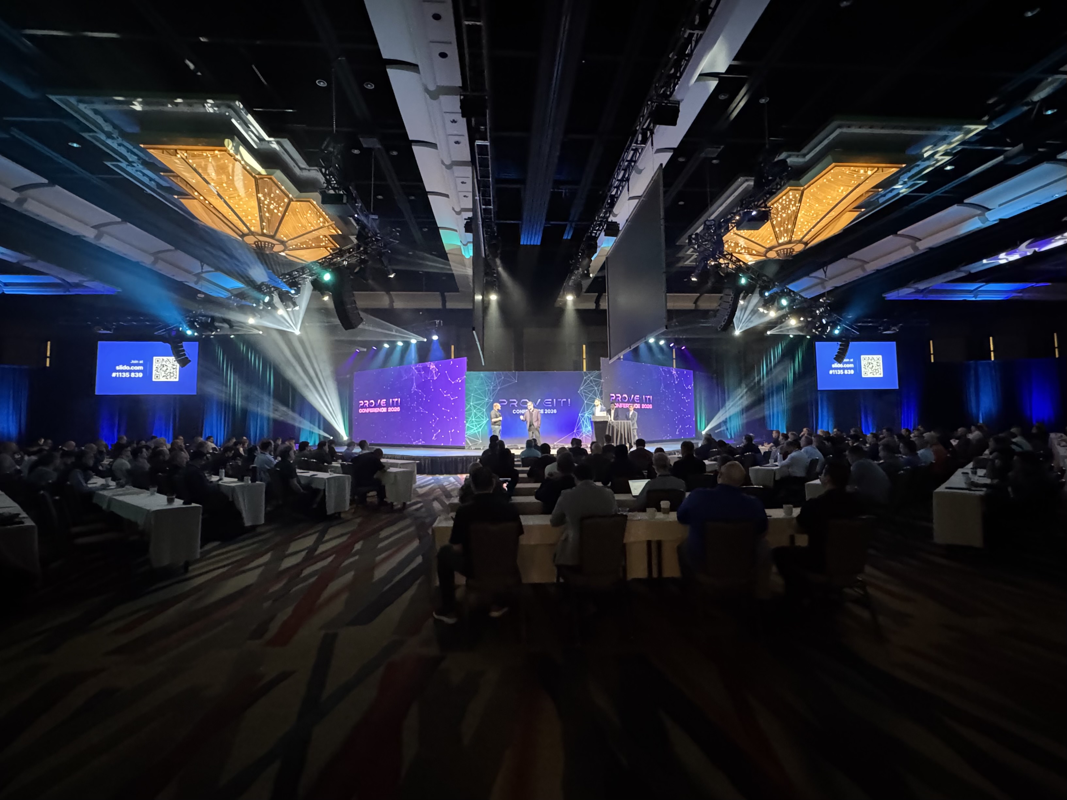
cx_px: 534
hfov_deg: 102.1
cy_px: 400
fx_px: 432
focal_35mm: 14
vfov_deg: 85.7
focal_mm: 2.22
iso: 1250
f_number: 2.2
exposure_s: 1/40
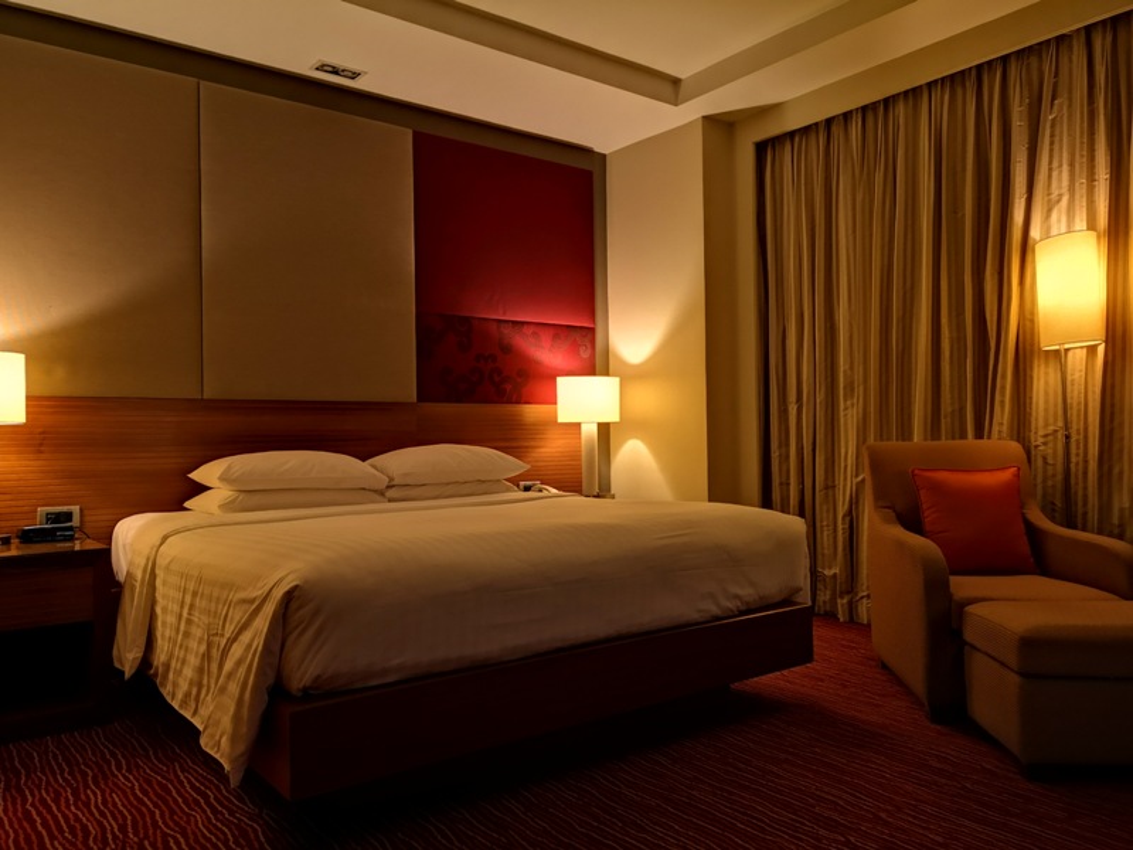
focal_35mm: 27
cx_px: 566
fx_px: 884
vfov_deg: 51.4
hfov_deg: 65.3
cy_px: 425
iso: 400
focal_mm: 3.95
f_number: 1.8
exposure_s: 4
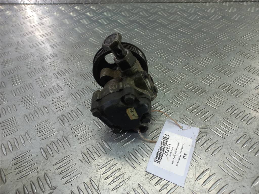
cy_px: 97
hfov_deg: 69.4
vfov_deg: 54.9
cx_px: 130
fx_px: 187
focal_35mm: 25
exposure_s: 1/50
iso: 50
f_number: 1.8
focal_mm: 4.6
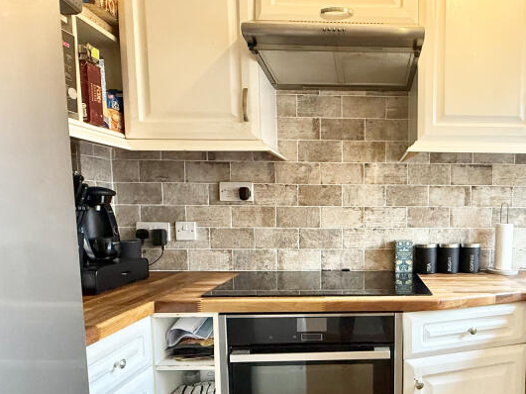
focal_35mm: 27
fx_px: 410
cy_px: 247
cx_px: 390
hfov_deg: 61.9
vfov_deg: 50.8
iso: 320
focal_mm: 2.22
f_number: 2.2
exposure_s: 1/100
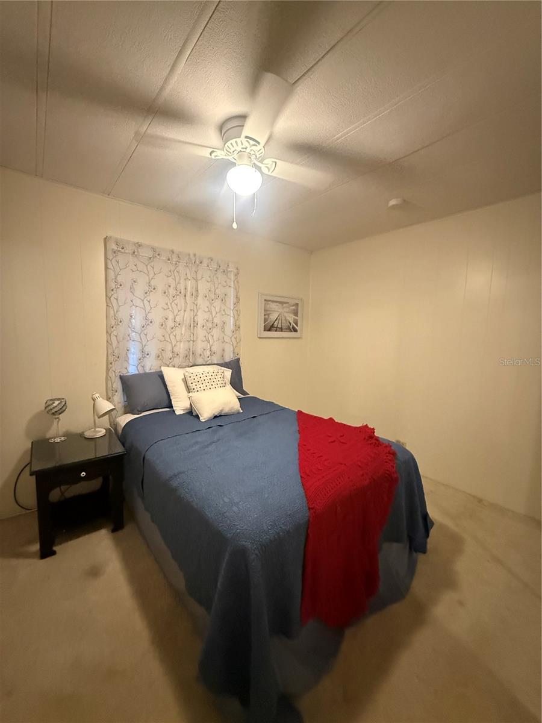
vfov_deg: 102.1
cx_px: 271
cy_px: 362
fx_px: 292
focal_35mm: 14
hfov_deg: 85.7
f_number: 2.2
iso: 1000
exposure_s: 1/40
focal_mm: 2.22
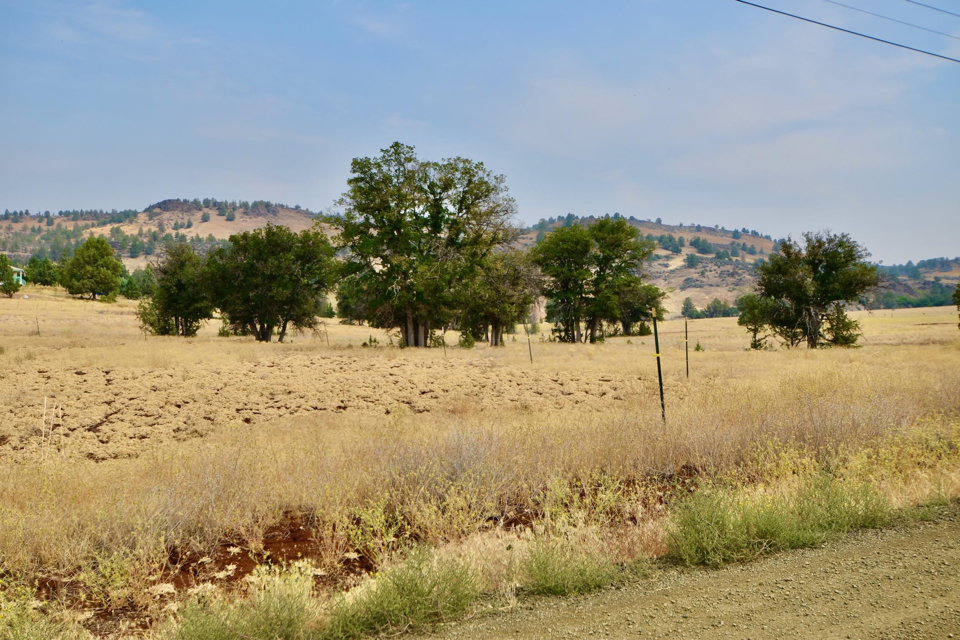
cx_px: 480
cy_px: 320
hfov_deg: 53.1
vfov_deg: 36.9
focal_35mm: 36
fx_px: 960
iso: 100
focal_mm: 24
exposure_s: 1/250
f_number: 8
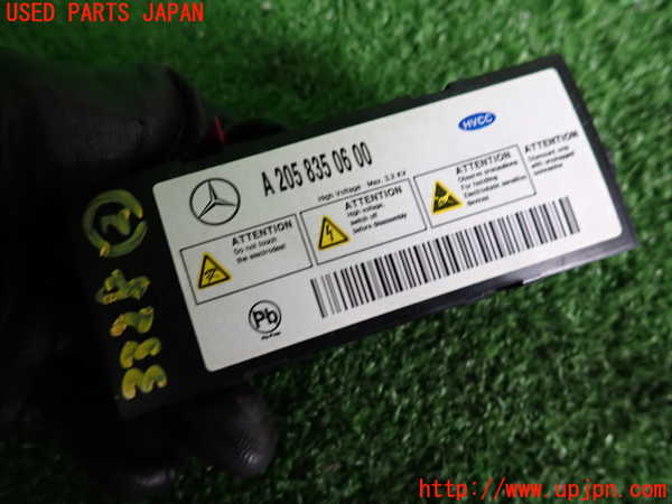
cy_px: 252
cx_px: 336
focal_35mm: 25
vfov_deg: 54.9
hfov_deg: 69.4
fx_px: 485
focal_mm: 4.5
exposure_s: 1/30
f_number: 2
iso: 200
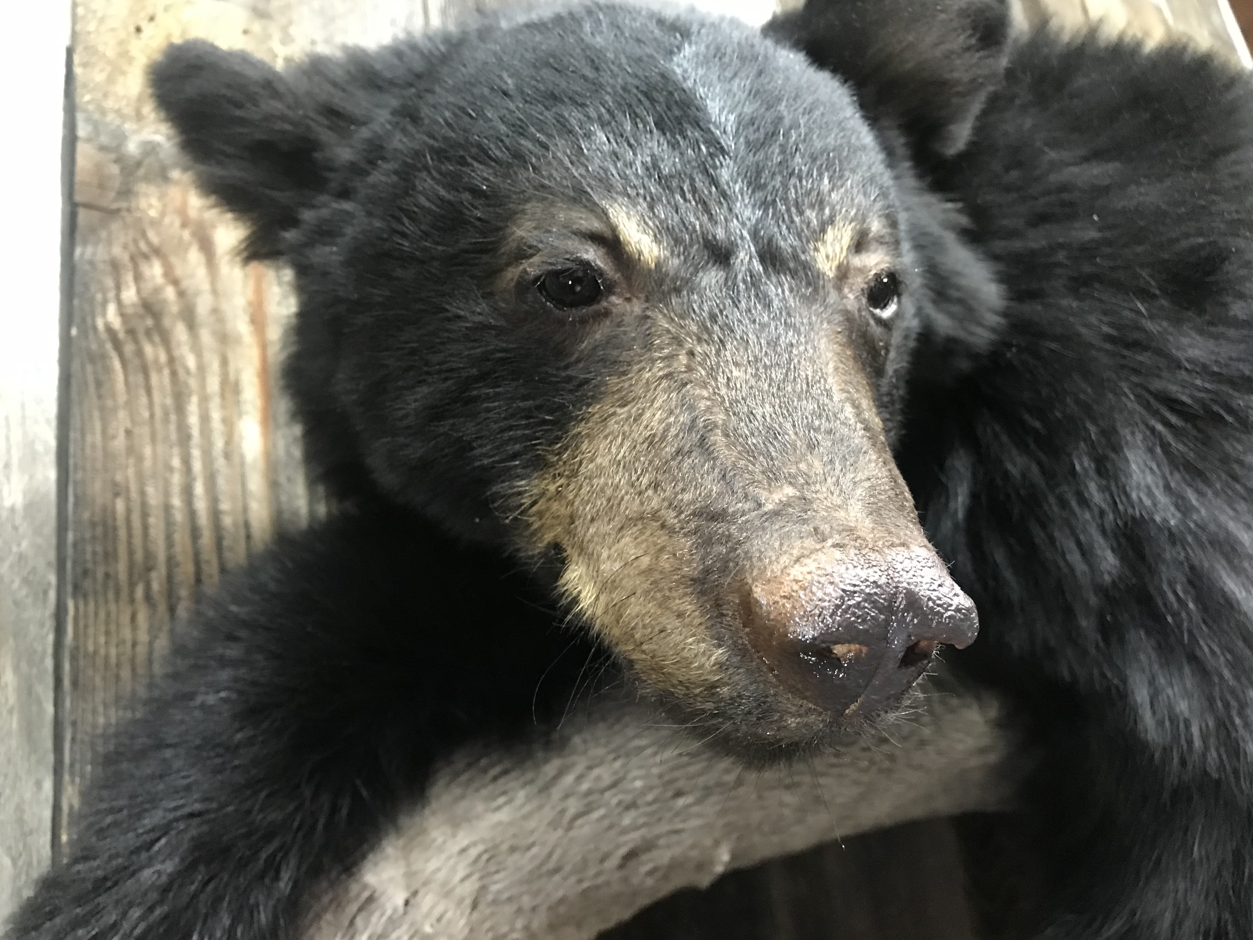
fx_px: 1050
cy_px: 479
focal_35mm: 29
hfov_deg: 61.7
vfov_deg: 48.2
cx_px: 614
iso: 100
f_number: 1.8
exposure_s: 1/15
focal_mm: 3.99
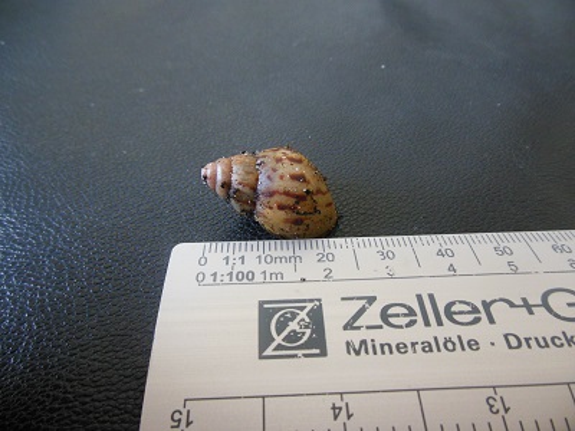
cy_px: 216
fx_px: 415
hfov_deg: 69.4
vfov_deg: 54.9
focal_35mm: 25
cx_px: 288
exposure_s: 1/15
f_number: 3.2
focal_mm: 4.5
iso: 400
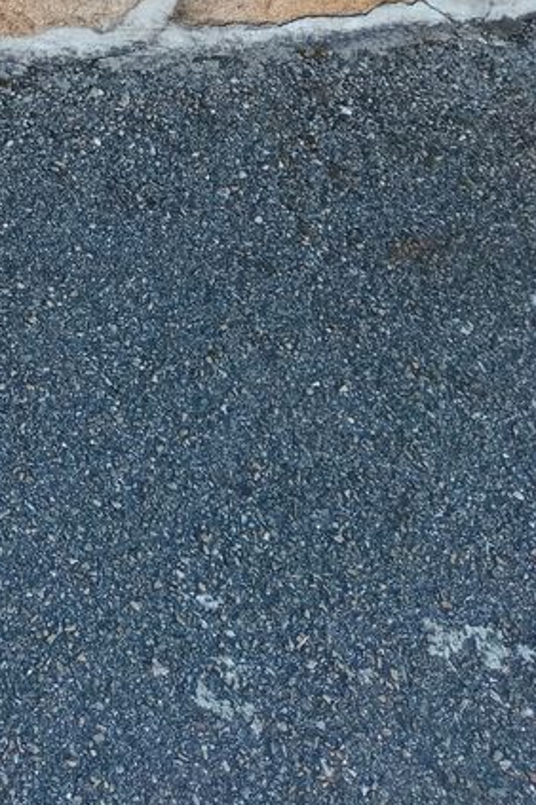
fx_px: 1208
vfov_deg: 32.3
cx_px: -175
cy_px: -87
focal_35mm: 54
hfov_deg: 22.2
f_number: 1.8
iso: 40
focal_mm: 4.21
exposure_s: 1/100
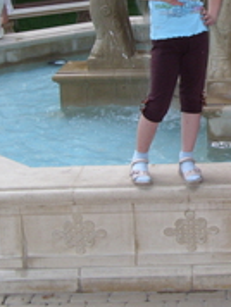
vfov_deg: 20.1
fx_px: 852
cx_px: 298
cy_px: 50
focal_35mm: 96
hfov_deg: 14.8
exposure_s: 1/30
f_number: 2.8
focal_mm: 6.3
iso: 100
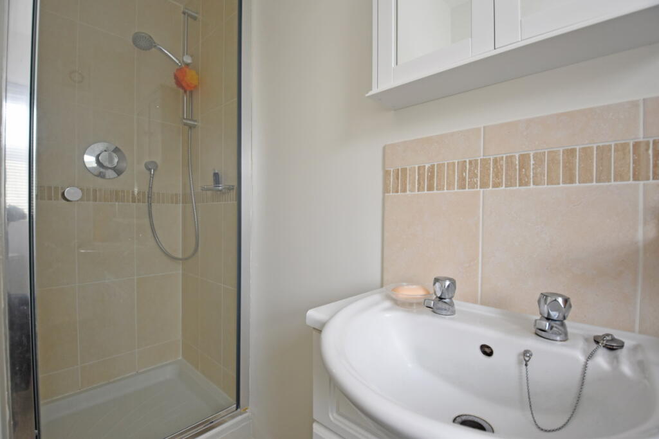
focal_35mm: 16
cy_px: 220
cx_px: 330
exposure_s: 1/125
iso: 800
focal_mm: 10.5
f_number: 4
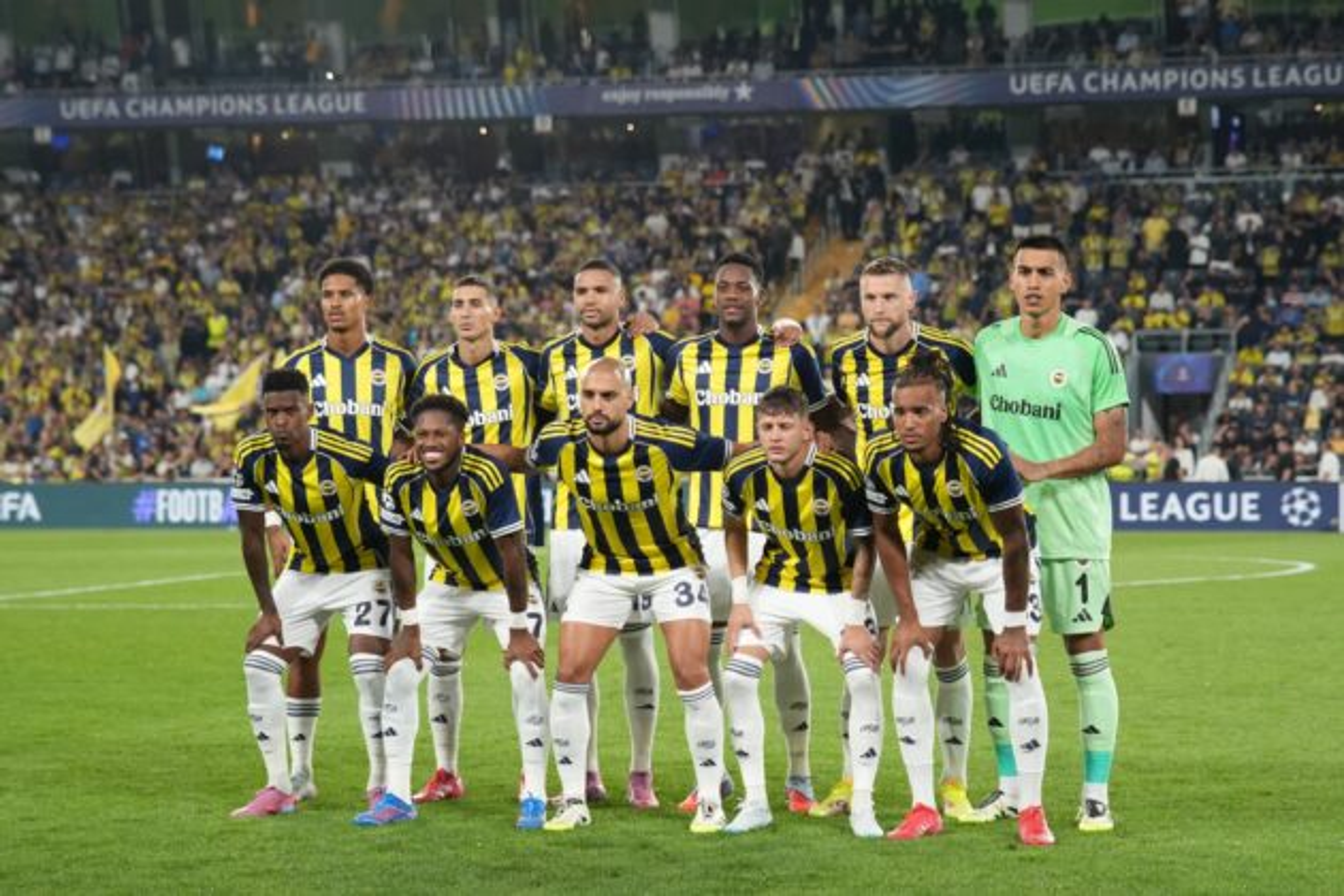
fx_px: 3920
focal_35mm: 105
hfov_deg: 19.5
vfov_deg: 13.0
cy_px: 448
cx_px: 672
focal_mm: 70
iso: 2000
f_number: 2.8
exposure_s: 1/1250
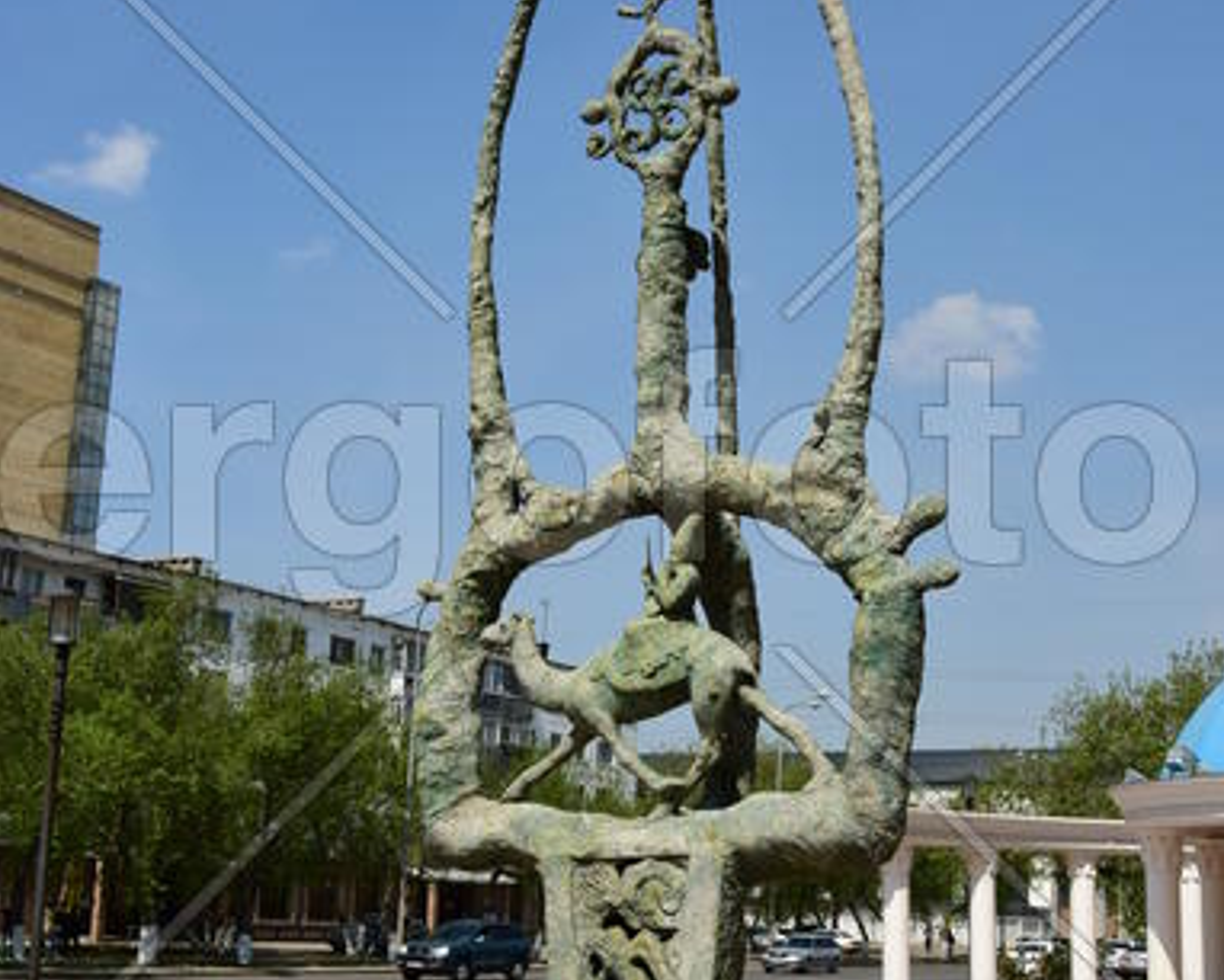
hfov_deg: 39.5
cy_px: 484
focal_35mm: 47
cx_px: 617
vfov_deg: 32.1
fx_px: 1703
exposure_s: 1/200
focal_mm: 22
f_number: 10
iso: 100
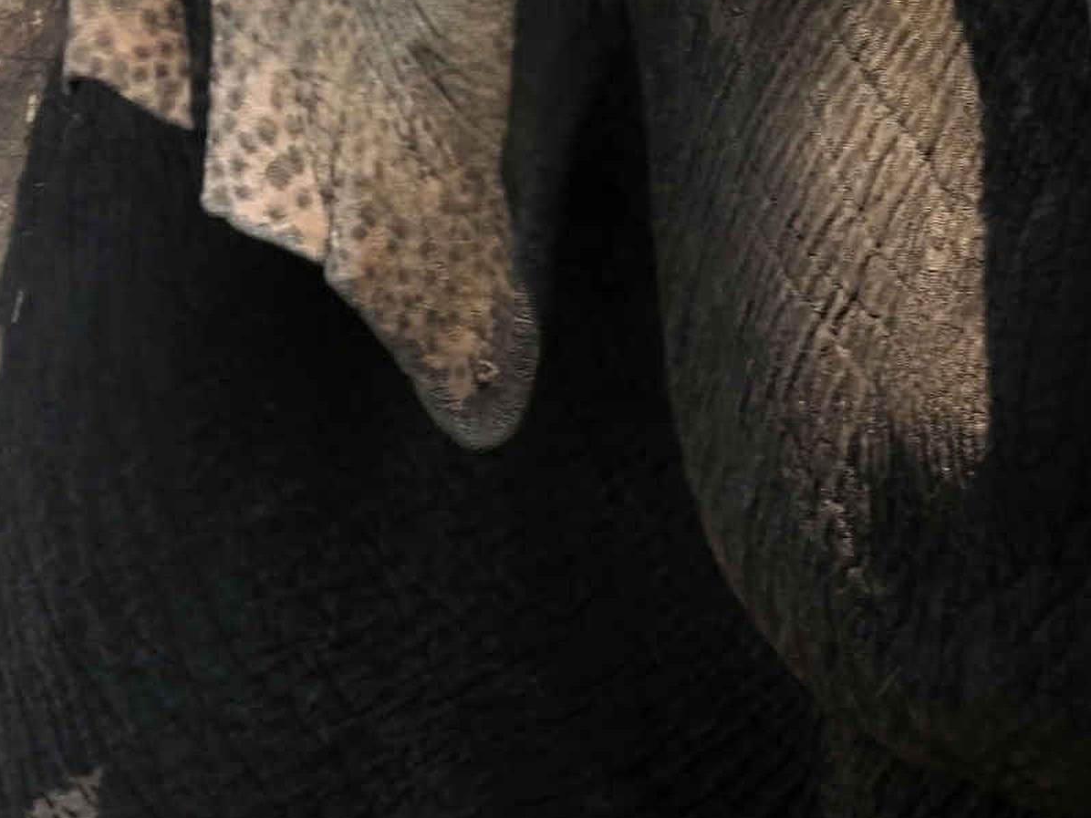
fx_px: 20234
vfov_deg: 2.3
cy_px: -288
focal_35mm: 642
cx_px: 1631
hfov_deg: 3.1
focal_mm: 100
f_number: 11
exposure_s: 1/160
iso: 800
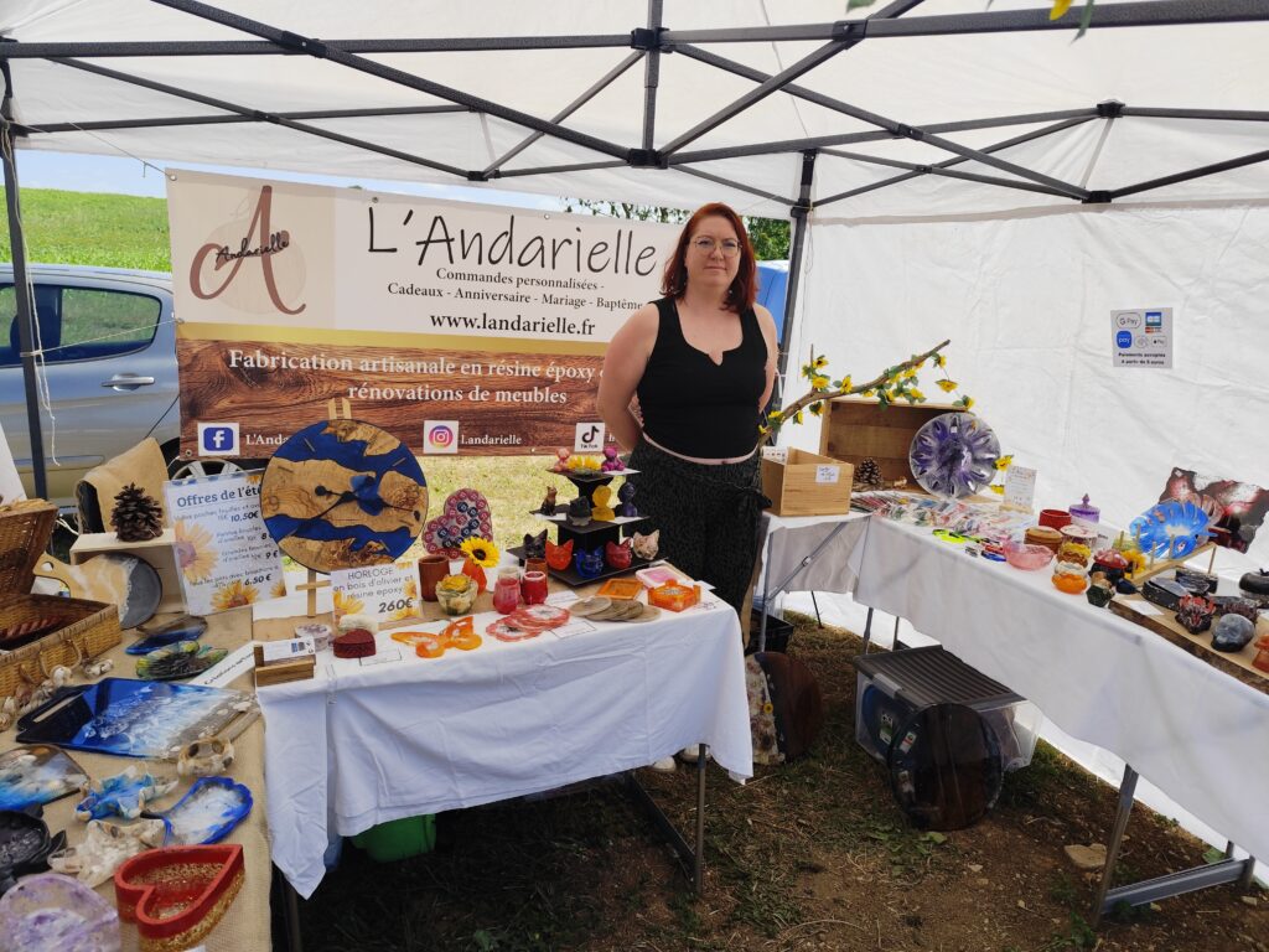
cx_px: 634
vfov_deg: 58.9
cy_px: 476
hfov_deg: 73.9
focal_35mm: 23
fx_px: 843
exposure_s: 1/982
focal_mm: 6.14
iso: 50
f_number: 1.65
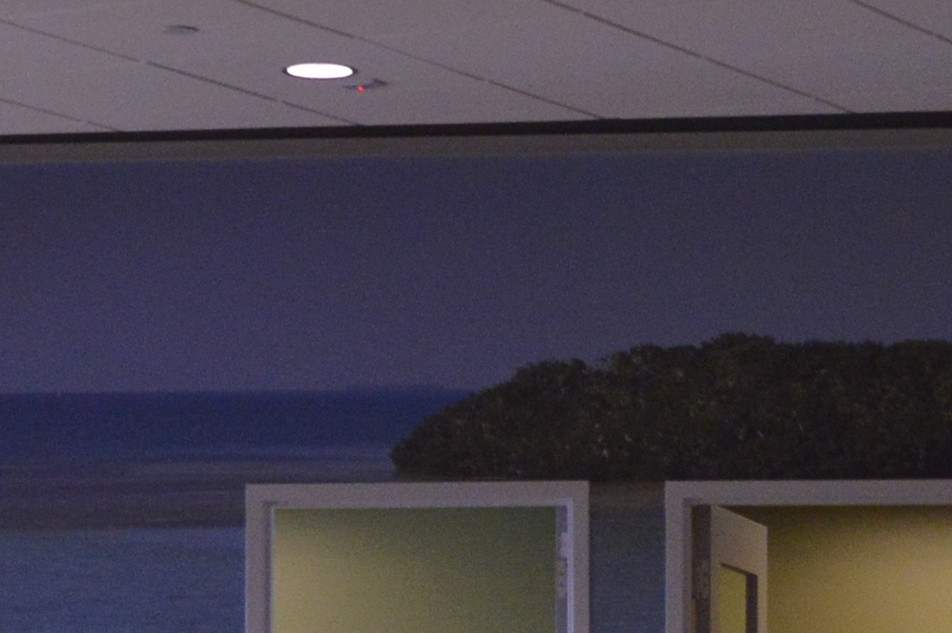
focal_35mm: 148
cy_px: 656
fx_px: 3910
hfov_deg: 13.9
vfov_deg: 9.2
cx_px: 606
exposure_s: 1/250
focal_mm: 18
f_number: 3.5
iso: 800
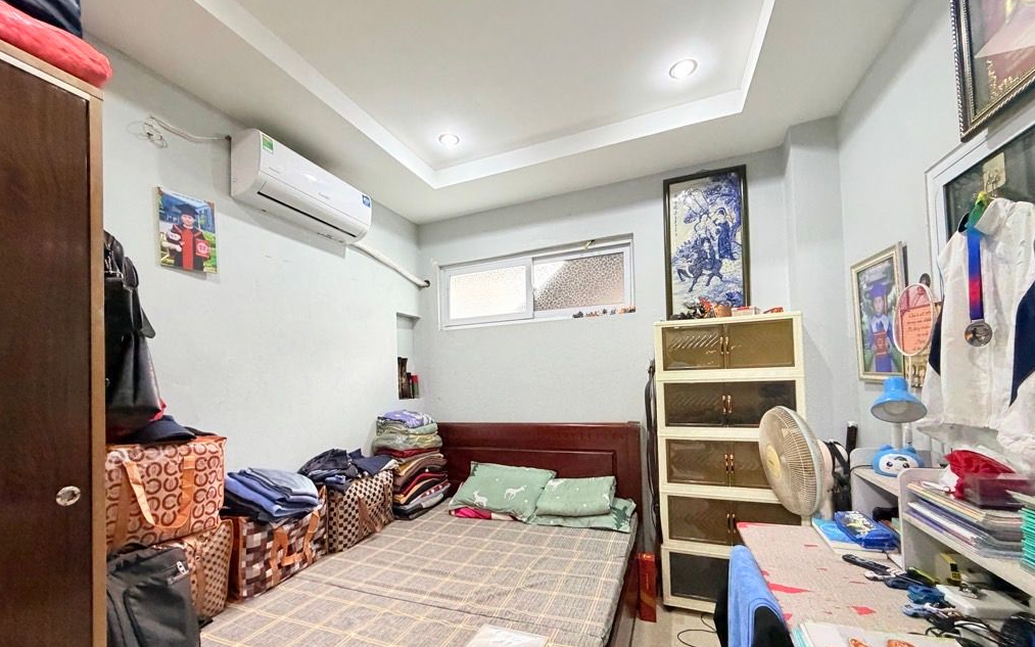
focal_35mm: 15
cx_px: 514
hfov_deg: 101.5
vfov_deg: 74.3
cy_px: 371
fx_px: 423
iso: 500
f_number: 2.2
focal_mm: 2.22
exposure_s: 1/50
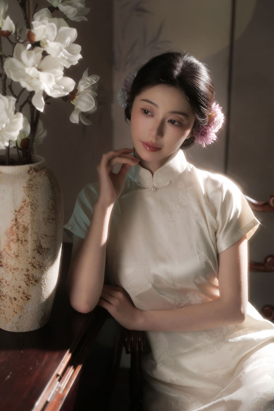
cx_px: 137
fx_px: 753
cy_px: 206
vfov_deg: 30.5
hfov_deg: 20.6
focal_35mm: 66
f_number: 2.8
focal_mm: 67
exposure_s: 1/200
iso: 1000
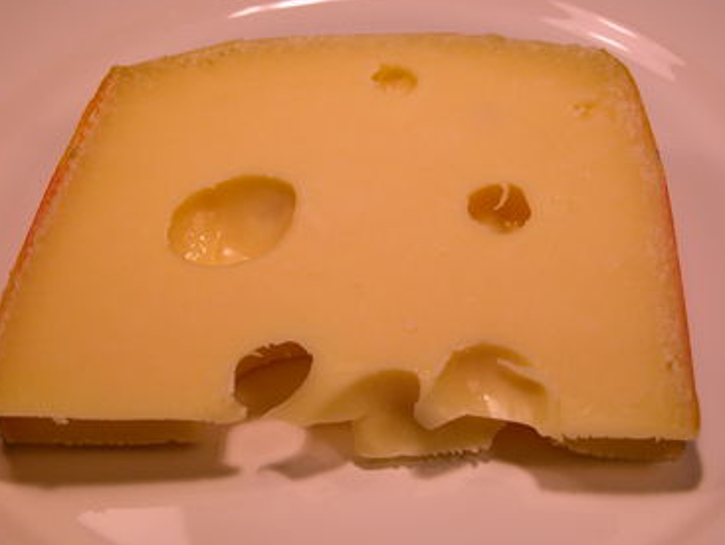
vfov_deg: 24.8
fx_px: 1237
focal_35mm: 59
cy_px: 272
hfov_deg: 32.7
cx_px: 339
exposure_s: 1/176
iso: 100
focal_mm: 13.7
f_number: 3.9
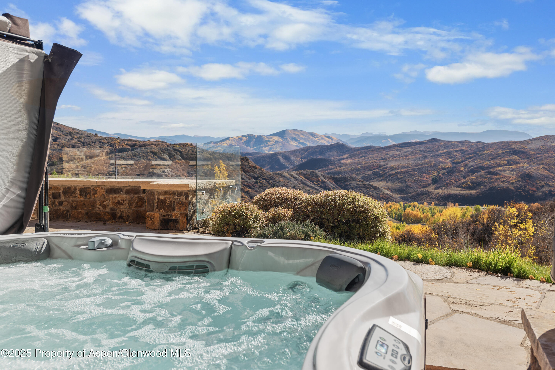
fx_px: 493
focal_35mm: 32
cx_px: 278
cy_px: 185
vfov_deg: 41.1
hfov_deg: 58.7
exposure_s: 1/125
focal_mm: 32
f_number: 7.1
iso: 160
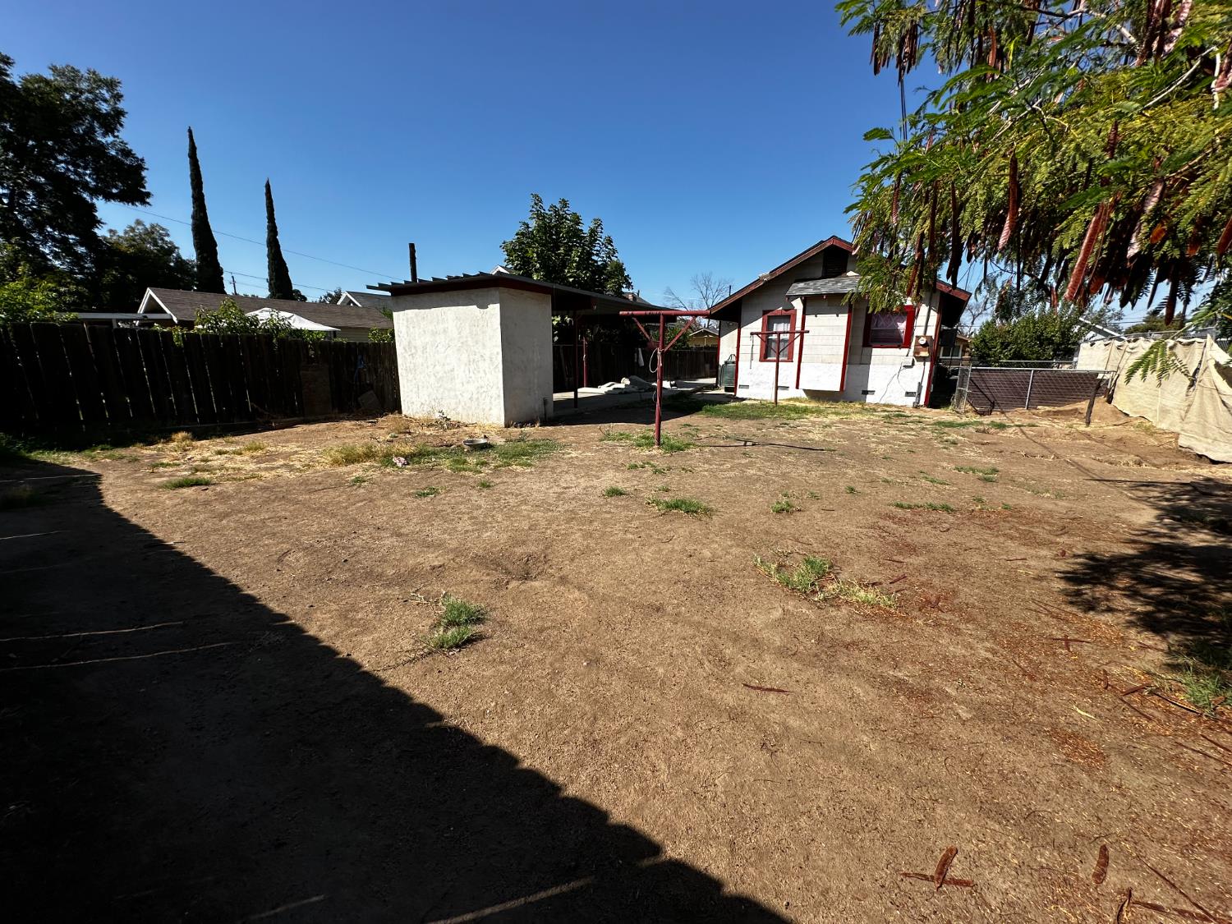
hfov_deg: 102.1
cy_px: 462
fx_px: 498
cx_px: 616
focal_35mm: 14
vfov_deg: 85.7
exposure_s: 1/2174
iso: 50
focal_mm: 2.22
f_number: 2.2
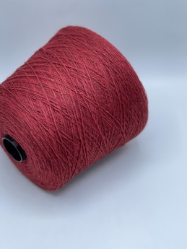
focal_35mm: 89
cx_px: 69
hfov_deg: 16.6
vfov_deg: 22.0
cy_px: 109
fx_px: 641
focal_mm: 7.5
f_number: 2.2
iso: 20
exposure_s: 1/121
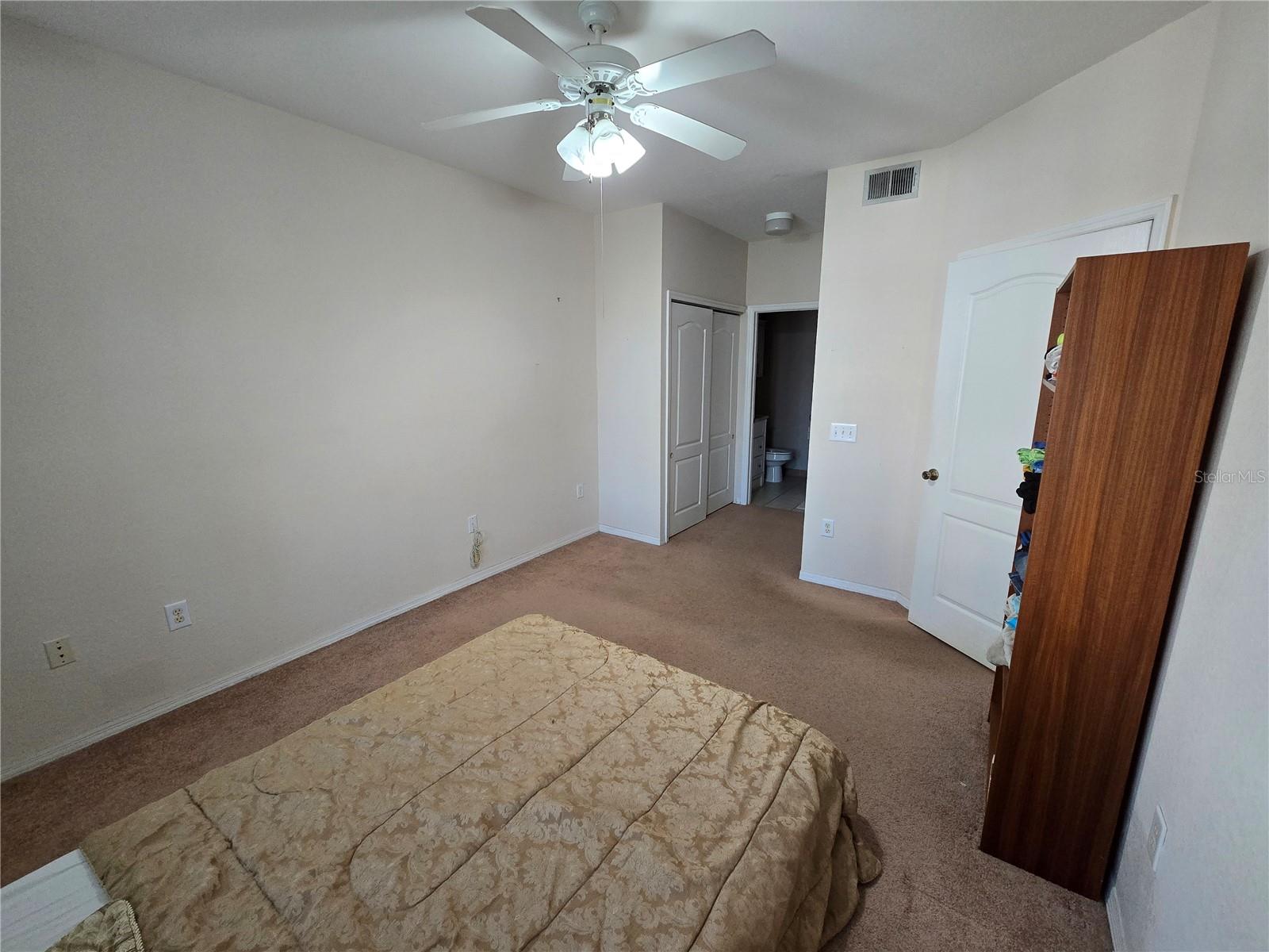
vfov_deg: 89.9
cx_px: 634
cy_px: 476
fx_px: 477
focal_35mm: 13
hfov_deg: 106.2
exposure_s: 1/60
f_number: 2.2
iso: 400
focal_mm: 2.2
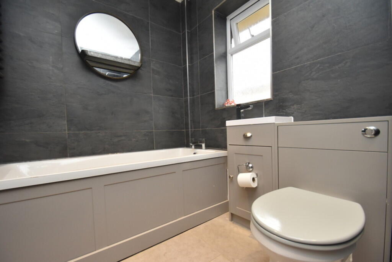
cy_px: 131
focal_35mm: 15
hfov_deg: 100.4
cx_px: 196
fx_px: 163
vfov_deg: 77.4
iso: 1000
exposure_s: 1/125
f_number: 4
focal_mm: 10
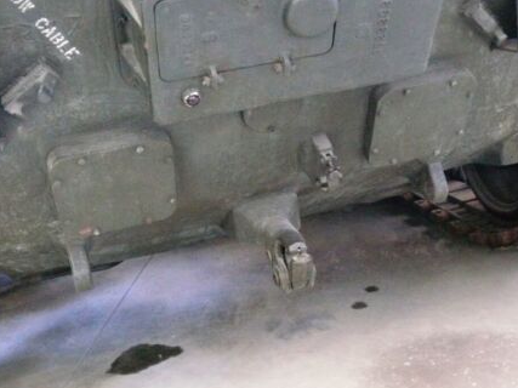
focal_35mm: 48
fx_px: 718
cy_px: 187
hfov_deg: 39.6
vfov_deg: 30.2
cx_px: 280
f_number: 2.8
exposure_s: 1/13
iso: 800
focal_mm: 8.3
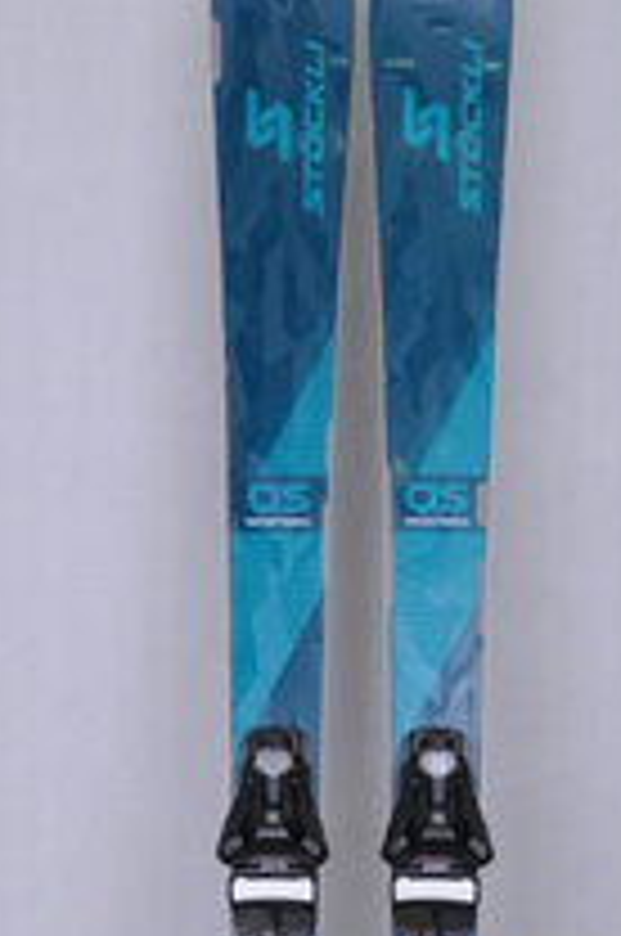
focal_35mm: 68
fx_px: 1767
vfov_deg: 28.2
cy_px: 891
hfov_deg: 19.9
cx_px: 349
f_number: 8
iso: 1800
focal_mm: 21
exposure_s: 1/125
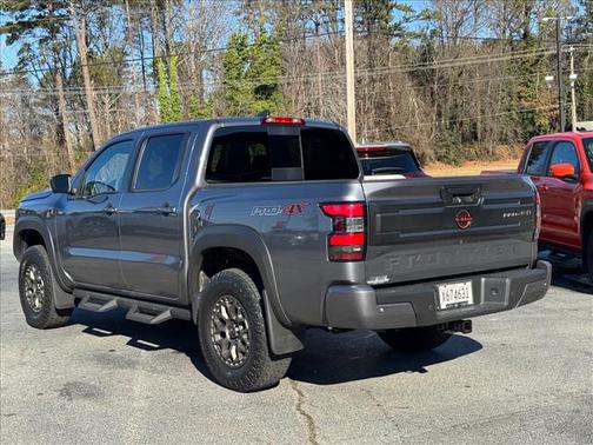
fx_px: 822
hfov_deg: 39.7
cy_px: 222
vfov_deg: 30.3
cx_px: 296
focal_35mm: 48
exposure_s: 1/1597
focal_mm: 6.76
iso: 64
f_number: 1.78
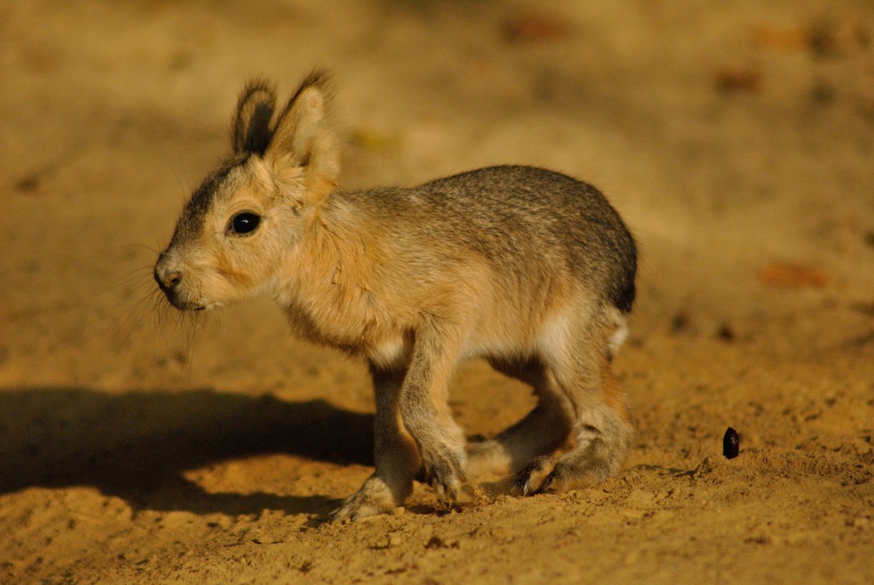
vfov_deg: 3.1
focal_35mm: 450
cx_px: 437
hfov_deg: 4.6
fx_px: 10936
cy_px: 292
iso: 800
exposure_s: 1/1000
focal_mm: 300
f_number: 5.6
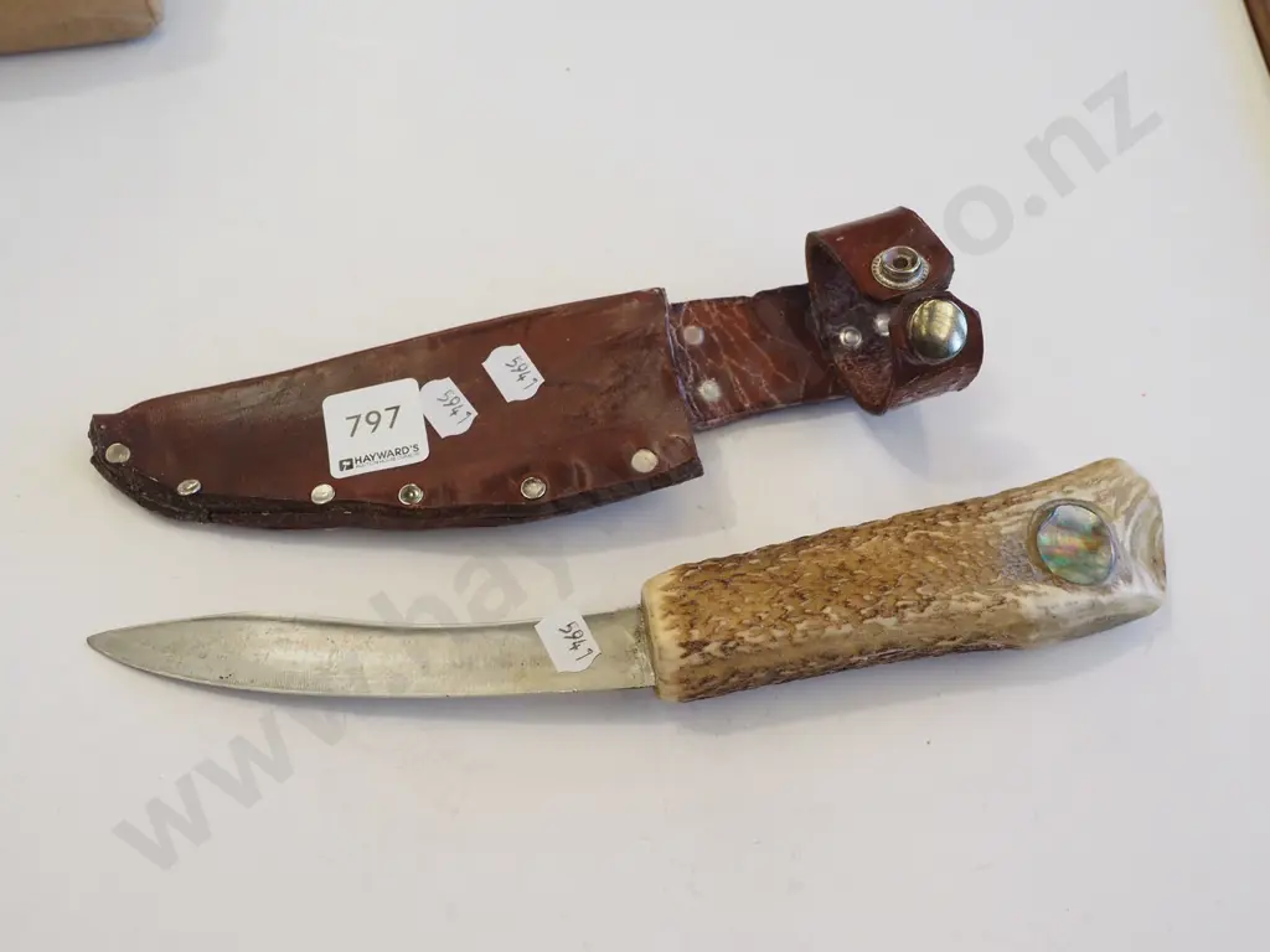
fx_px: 1394
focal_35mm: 38
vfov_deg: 37.7
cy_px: 476
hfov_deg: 49.0
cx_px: 635
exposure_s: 1/250
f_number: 5.6
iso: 1600
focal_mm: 19
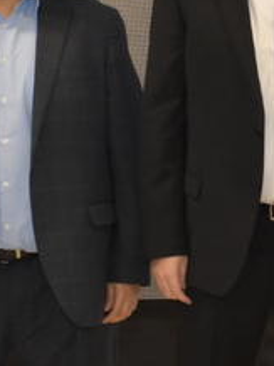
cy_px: 224
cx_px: 234
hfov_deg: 10.8
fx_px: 1449
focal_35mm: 137
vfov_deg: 14.4
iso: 2000
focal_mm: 22
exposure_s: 1/125
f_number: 6.3
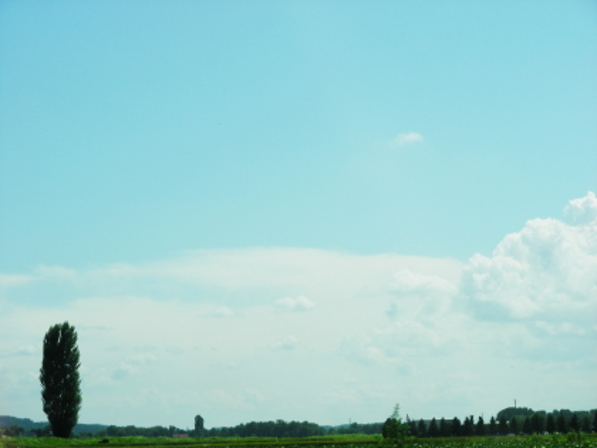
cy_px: 224
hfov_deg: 17.4
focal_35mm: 113
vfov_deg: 13.1
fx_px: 1949
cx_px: 298
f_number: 4
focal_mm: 18.9
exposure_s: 1/508
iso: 50
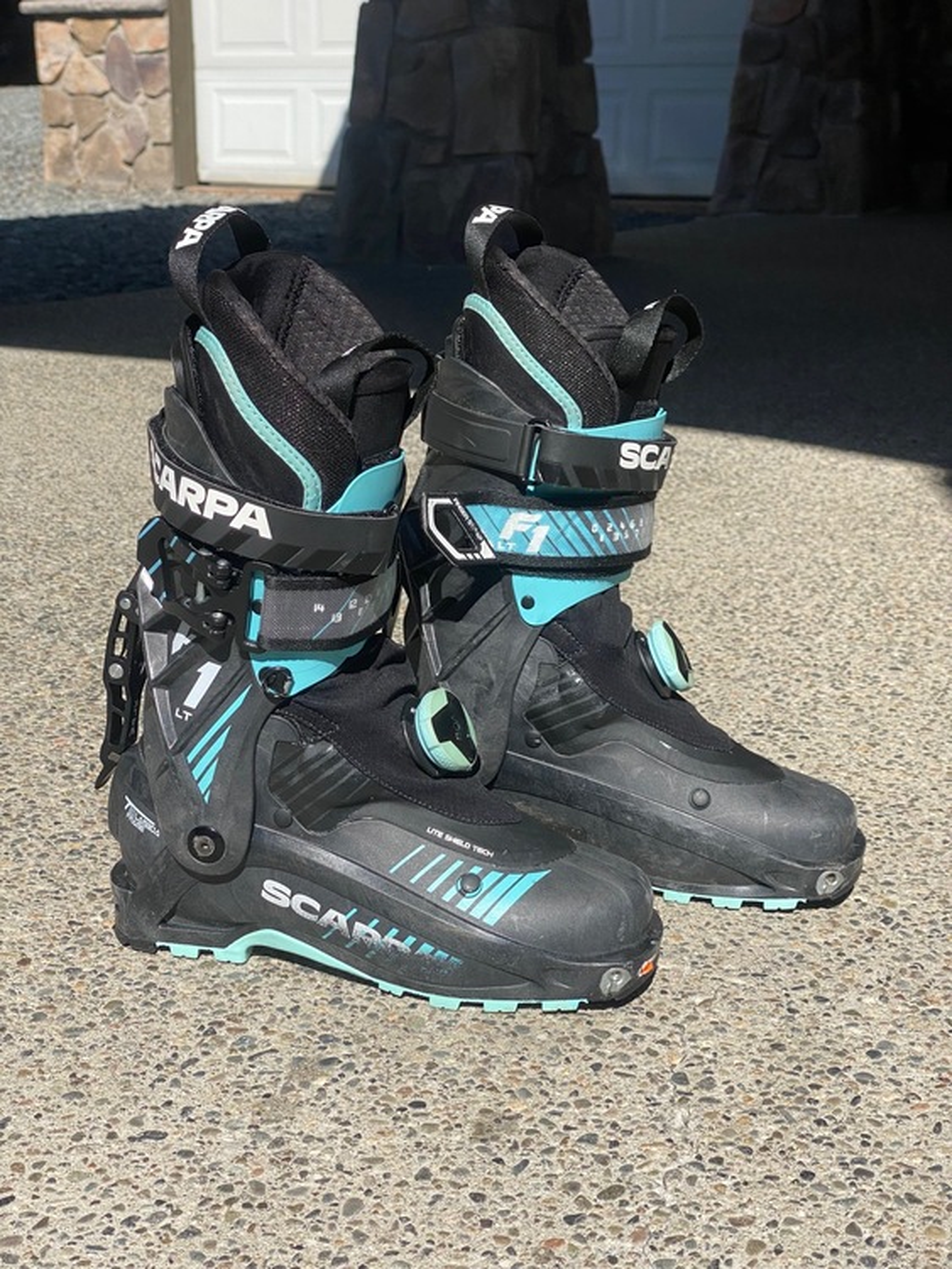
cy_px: 634
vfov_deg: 36.8
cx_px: 476
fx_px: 1906
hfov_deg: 28.0
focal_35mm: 52
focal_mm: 6
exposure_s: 1/1653
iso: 20
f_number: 2
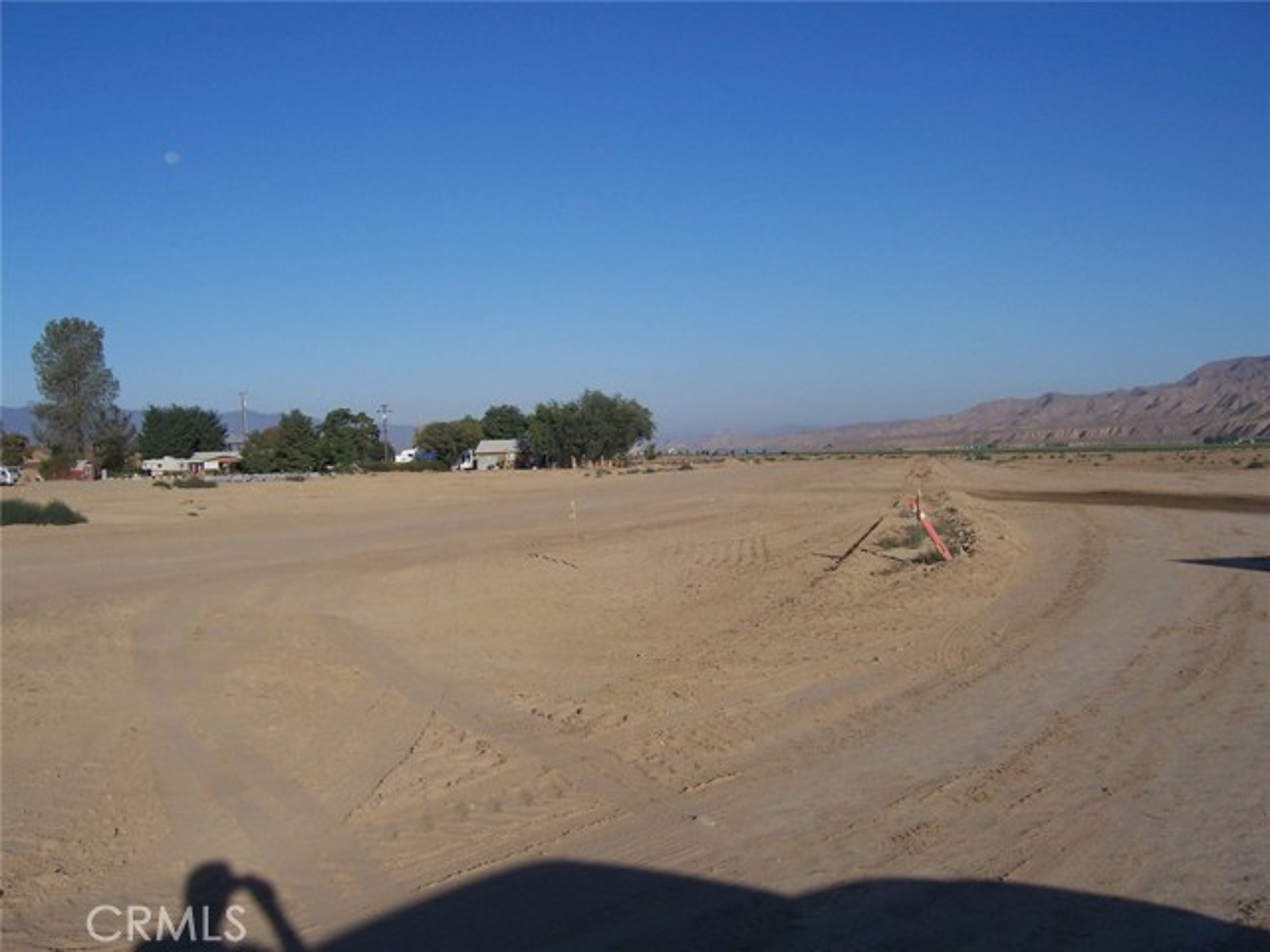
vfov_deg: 39.7
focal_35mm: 36
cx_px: 635
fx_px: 1321
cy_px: 476
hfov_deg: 51.4
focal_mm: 6.2
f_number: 4.5
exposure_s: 1/800
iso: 80
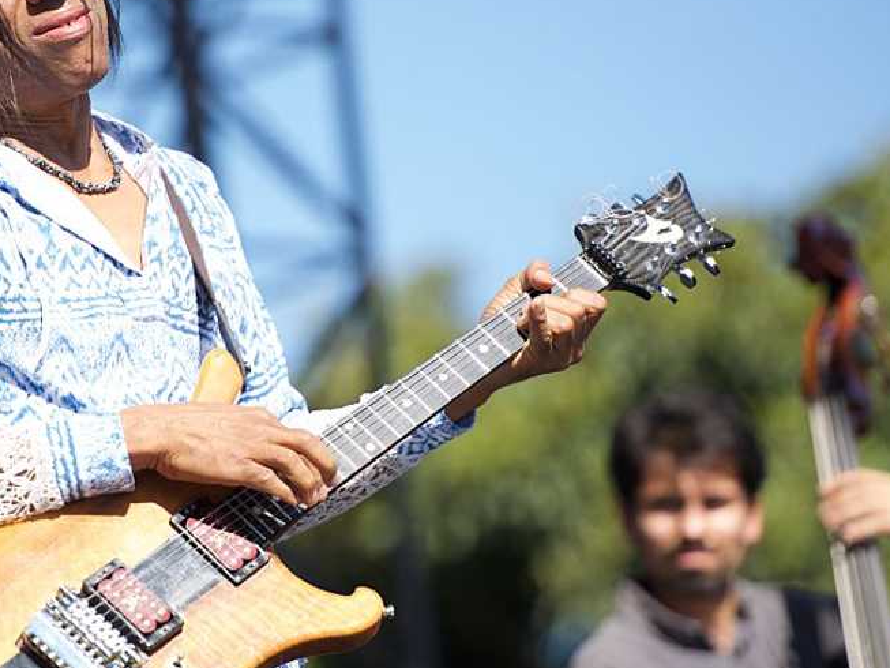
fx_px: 8486
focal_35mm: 330
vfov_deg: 4.5
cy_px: 271
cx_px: 320
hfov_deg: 6.0
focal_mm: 200
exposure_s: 1/1250
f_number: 2.8
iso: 160
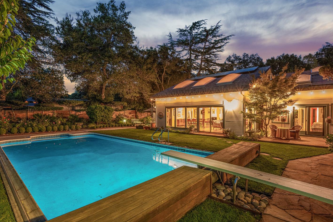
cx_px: 169
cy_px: 115
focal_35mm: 18
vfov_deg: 68.7
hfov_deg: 91.5
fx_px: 162
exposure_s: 6
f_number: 9
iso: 400
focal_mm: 16.5
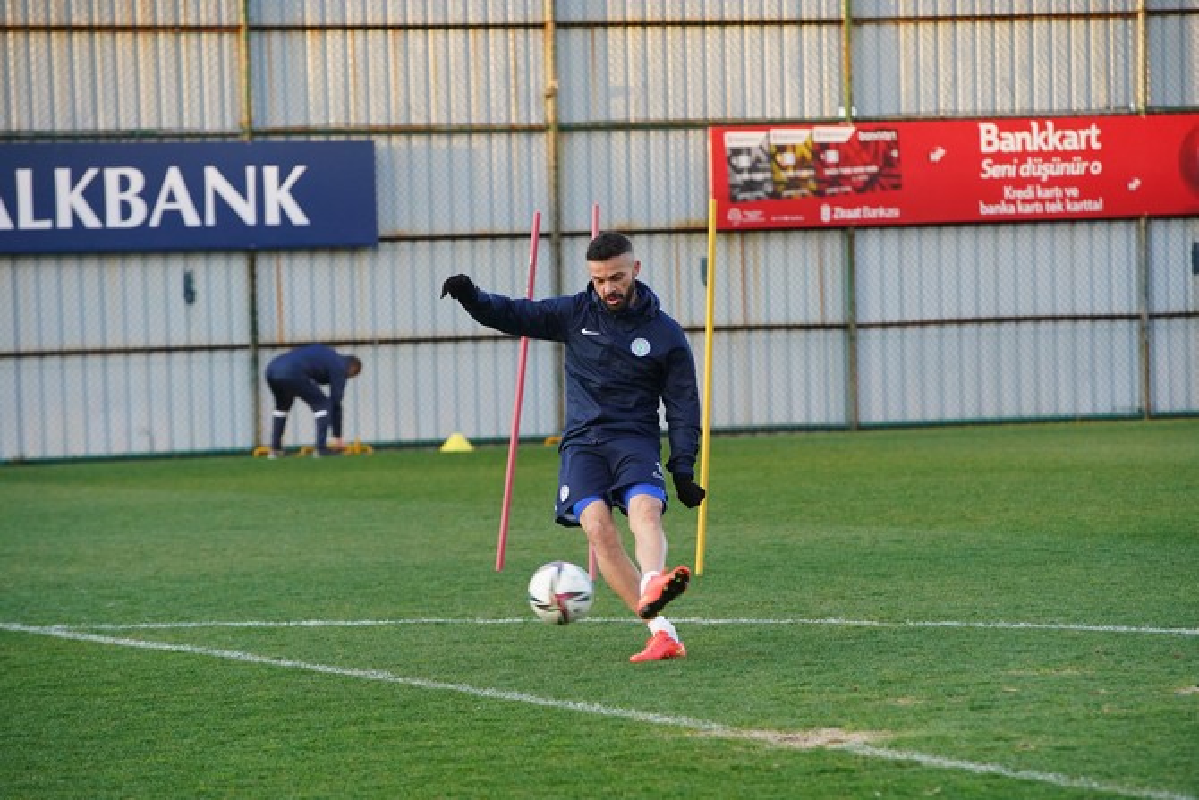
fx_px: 6662
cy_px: 400
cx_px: 600
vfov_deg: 6.9
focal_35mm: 200
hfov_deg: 10.3
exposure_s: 1/1000
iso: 4000
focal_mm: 200
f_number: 5.6
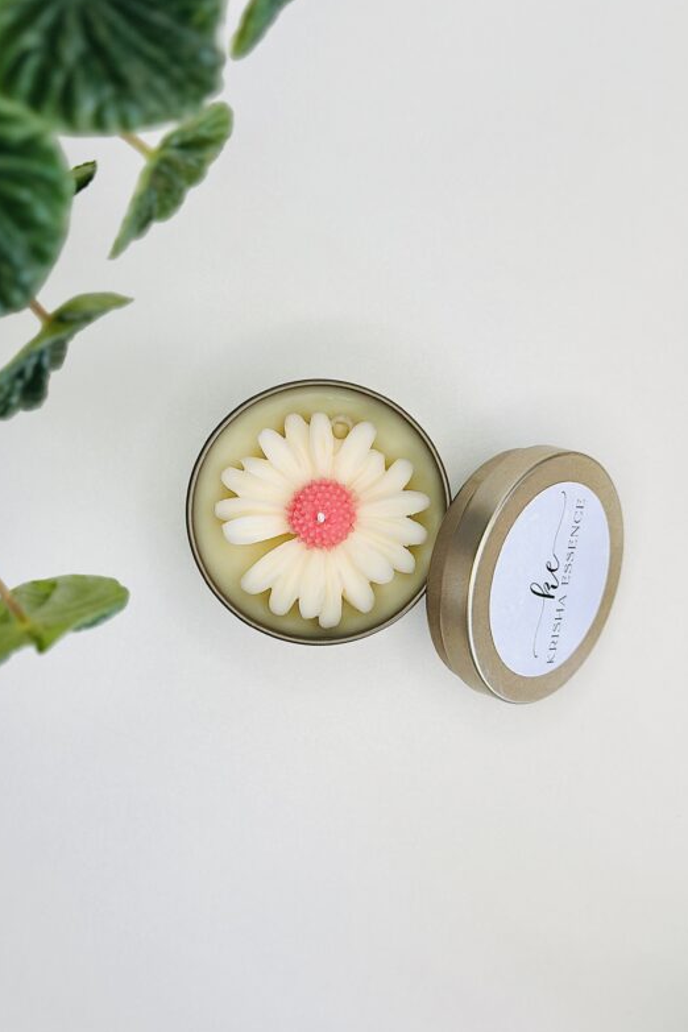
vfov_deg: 38.9
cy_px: 511
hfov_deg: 26.5
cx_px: 320
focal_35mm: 51
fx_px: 1462
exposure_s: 1/190
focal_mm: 6.86
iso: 80
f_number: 1.78
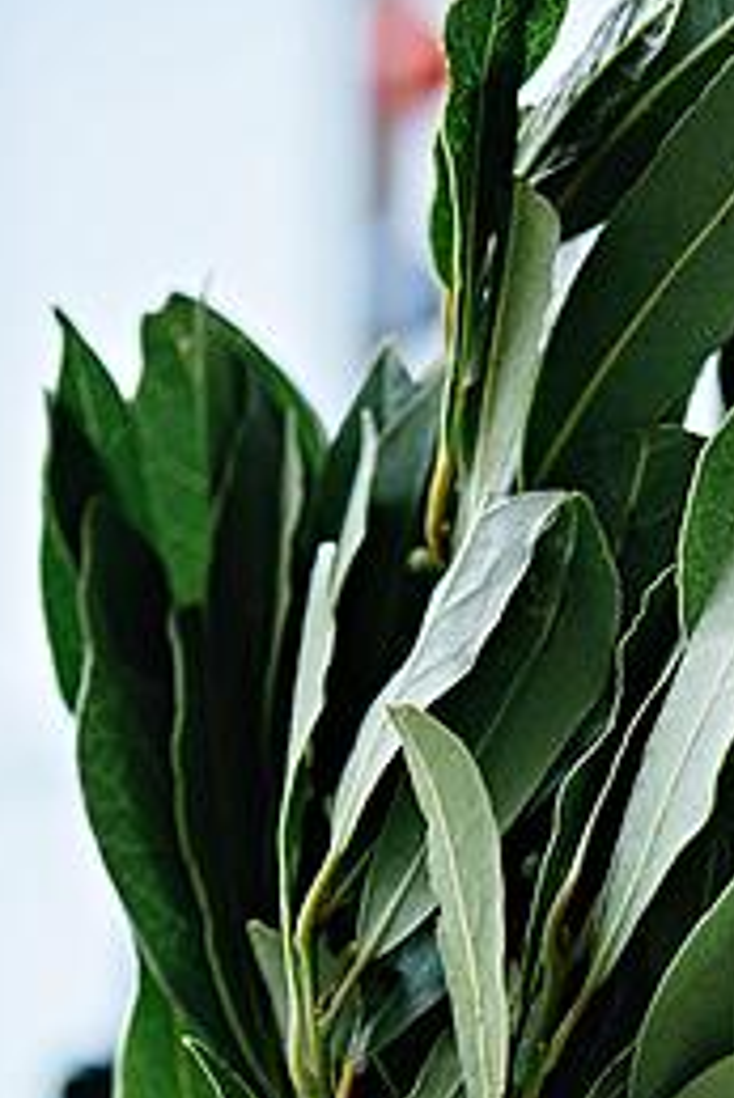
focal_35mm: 201
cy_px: 1248
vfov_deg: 10.1
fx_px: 6139
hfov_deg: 6.8
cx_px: 791
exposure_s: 1/400
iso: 800
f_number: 3.5
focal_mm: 60
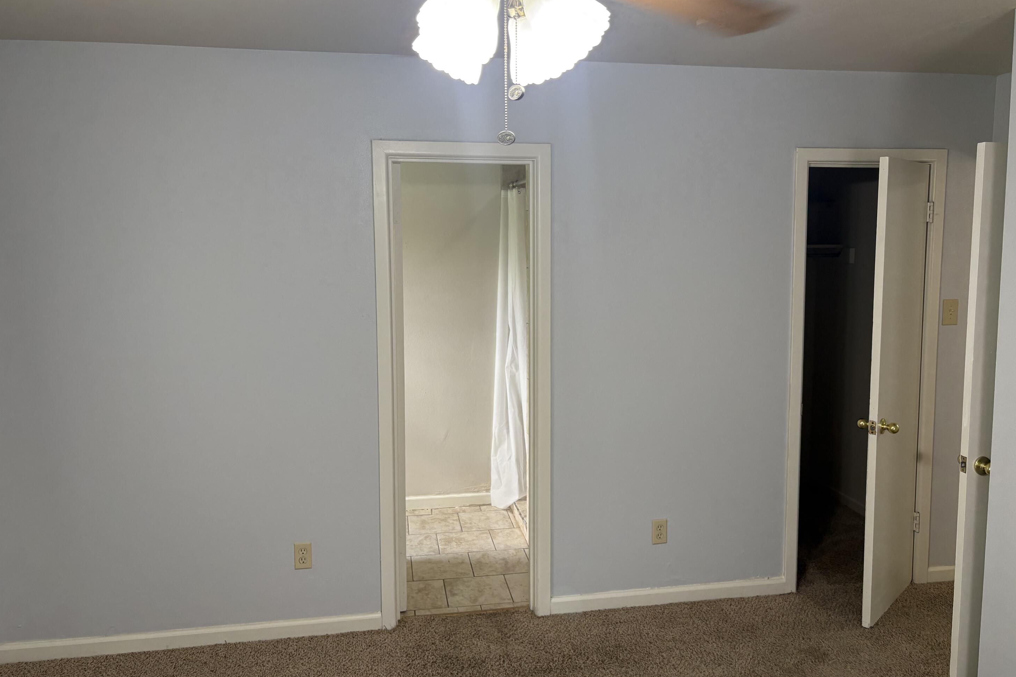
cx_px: 519
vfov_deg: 46.4
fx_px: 790
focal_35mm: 28
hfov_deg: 65.5
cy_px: 316
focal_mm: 5.96
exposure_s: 1/60
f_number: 1.6
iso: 125
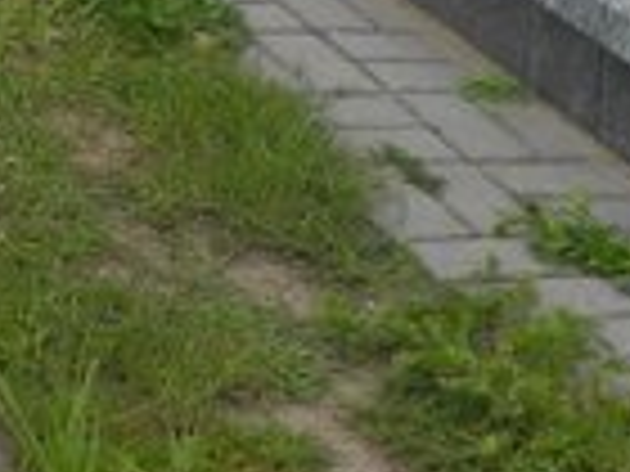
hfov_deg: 11.3
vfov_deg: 9.1
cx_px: -598
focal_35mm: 160
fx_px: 2912
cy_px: 634
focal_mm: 6
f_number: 3.2
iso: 100
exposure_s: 1/1000
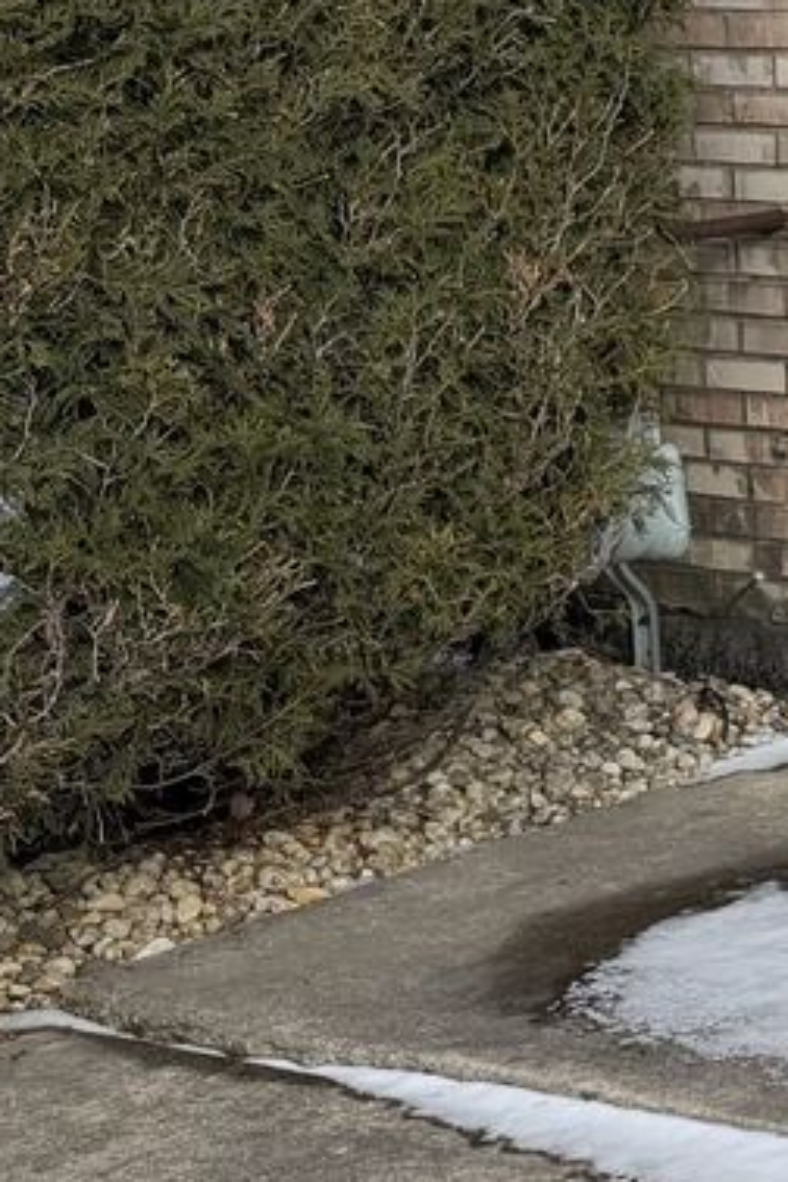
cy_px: 178
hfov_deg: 11.4
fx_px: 3119
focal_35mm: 95
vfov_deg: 21.1
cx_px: 2023
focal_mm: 6.76
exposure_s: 1/2525
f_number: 1.78
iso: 80
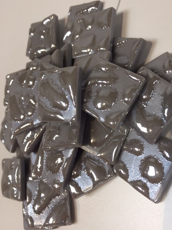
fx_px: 192
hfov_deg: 48.2
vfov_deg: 61.7
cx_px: 86
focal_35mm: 29
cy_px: 115
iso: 40
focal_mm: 4.15
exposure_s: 1/50
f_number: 2.2
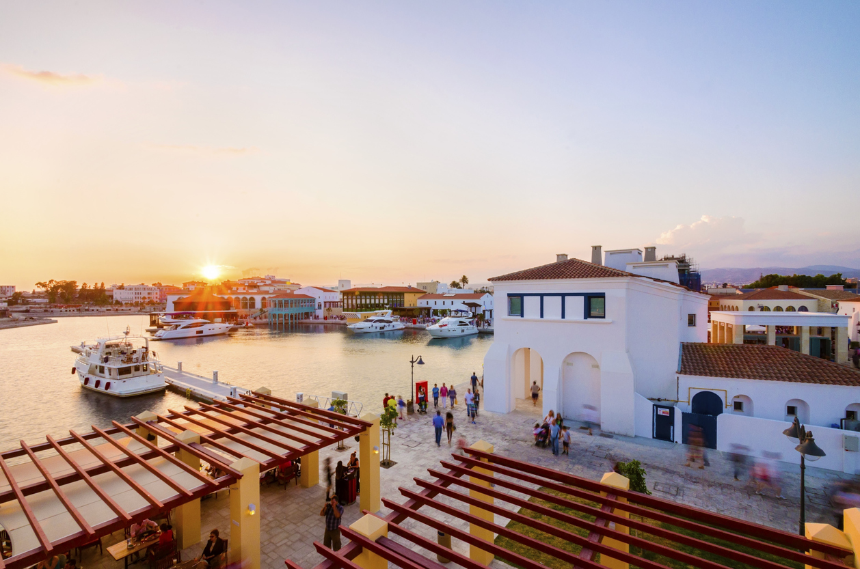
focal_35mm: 15
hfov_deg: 100.5
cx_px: 430
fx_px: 358
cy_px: 284
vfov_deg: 77.1
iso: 100
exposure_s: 1/1.67
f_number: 22
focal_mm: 10
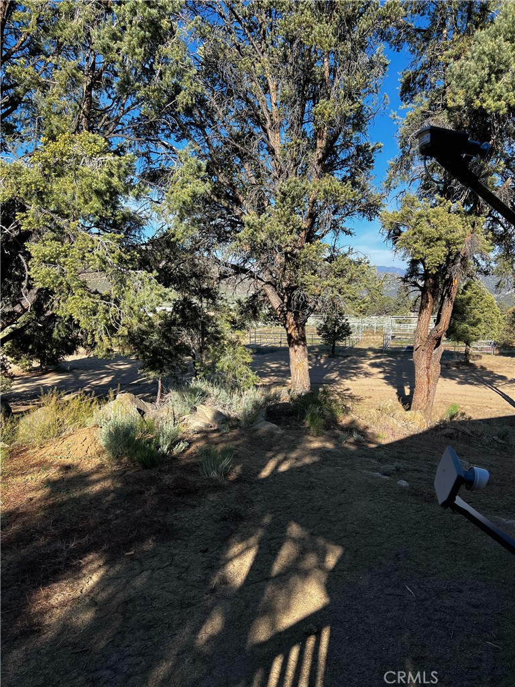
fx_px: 516
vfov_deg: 67.3
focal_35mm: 26
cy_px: 344
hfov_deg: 53.1
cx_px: 258
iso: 50
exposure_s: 1/1808
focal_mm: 5.7
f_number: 1.5
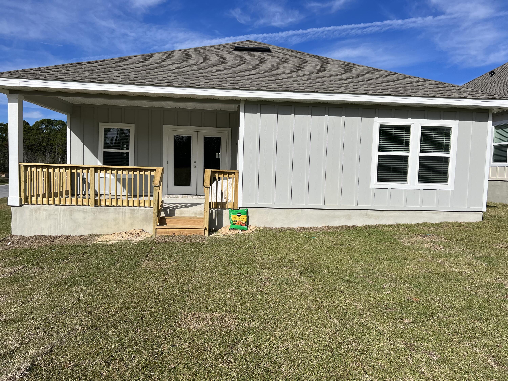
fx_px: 382
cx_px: 254
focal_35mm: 26
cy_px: 190
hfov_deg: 67.3
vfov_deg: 53.1
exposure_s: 1/8000
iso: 50
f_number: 1.5
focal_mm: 5.7
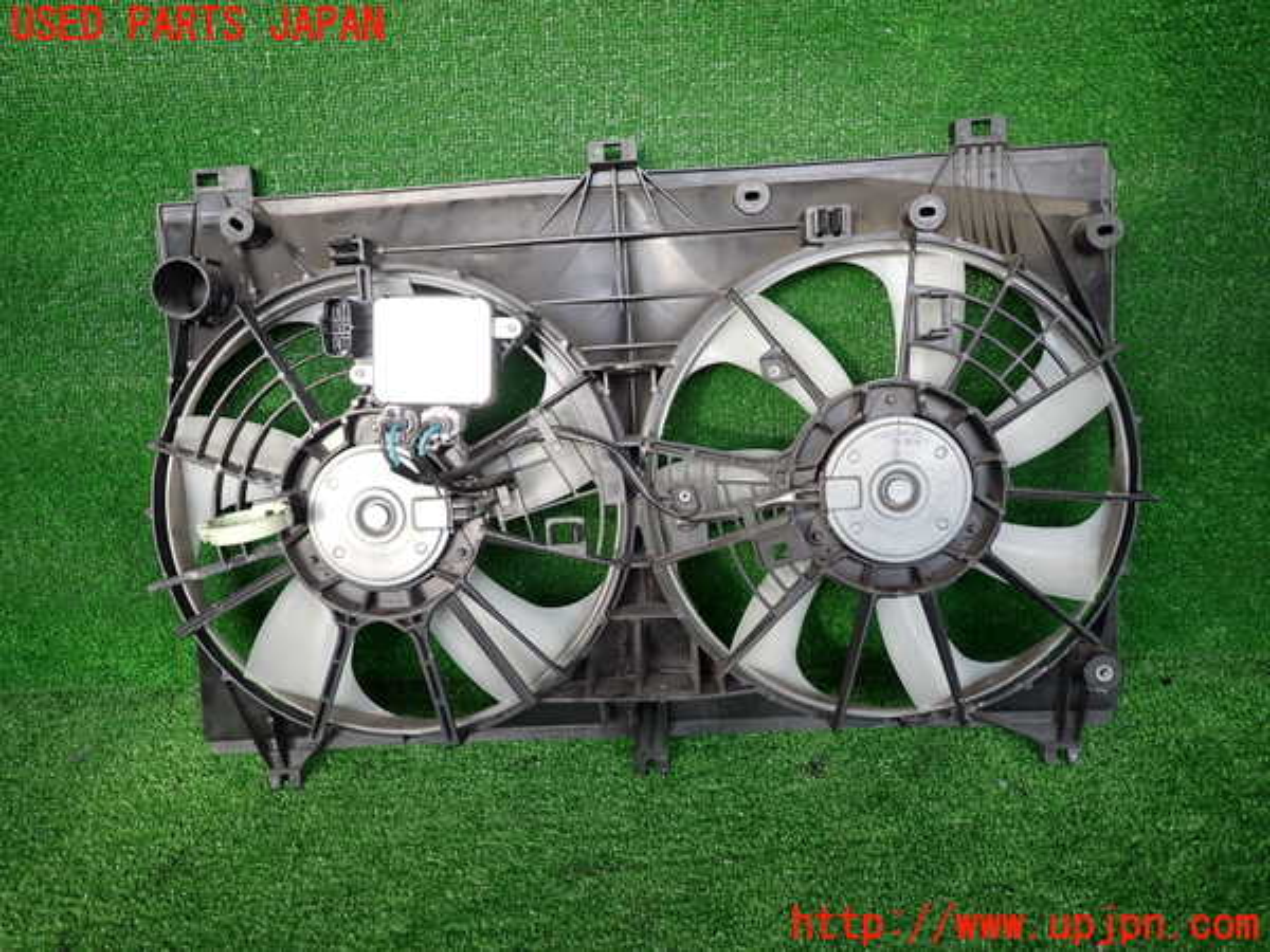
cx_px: 635
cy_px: 476
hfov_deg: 69.4
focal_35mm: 25
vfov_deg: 54.9
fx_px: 917
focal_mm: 4.5
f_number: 2
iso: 200
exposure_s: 1/100
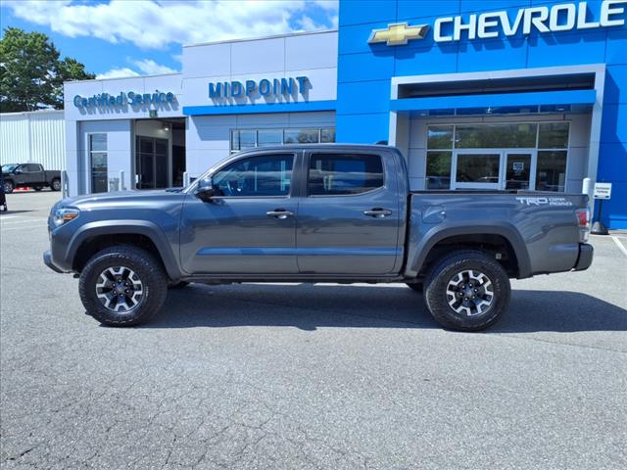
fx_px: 489
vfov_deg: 51.4
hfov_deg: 65.3
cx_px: 314
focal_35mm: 27
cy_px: 235
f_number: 1.9
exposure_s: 1/1667
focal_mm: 3.58
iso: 40
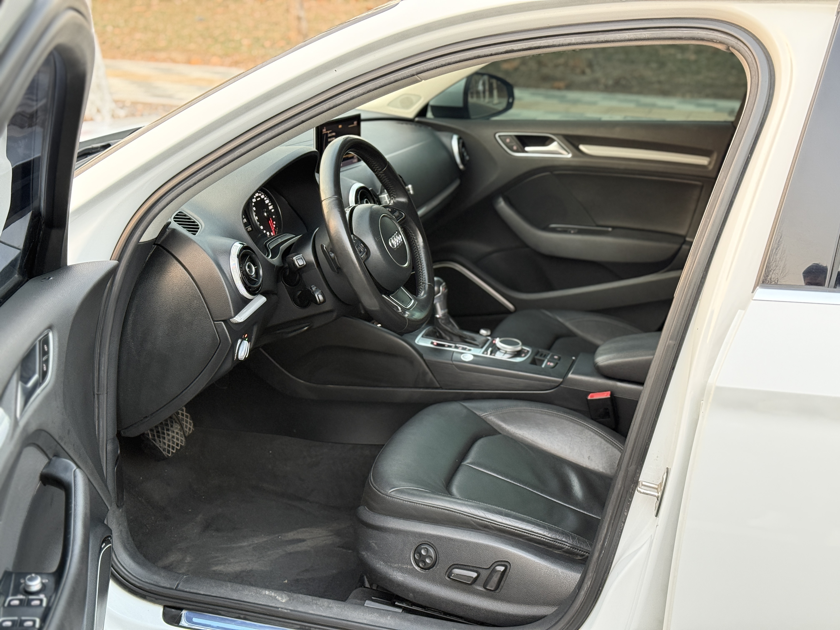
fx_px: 1165
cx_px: 420
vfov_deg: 30.3
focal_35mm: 48
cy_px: 315
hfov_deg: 39.7
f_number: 1.78
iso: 250
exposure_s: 1/41
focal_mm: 6.76
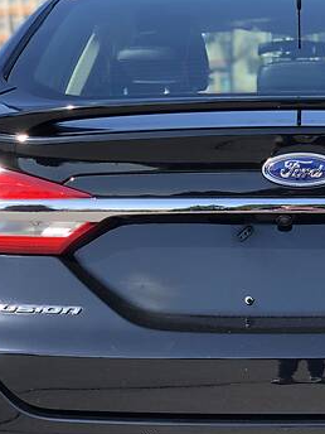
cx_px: 291
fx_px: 1515
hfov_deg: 12.2
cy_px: 293
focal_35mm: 121
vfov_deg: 16.2
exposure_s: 1/214
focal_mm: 6
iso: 16
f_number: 2.4
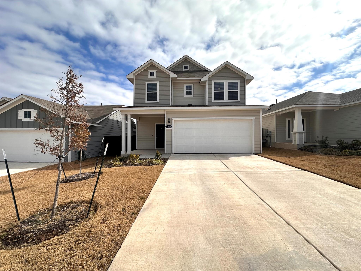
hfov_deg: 102.1
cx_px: 180
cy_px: 136
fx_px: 146
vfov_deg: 85.7
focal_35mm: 14
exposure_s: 1/3300
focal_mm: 2.22
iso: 50
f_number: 2.2
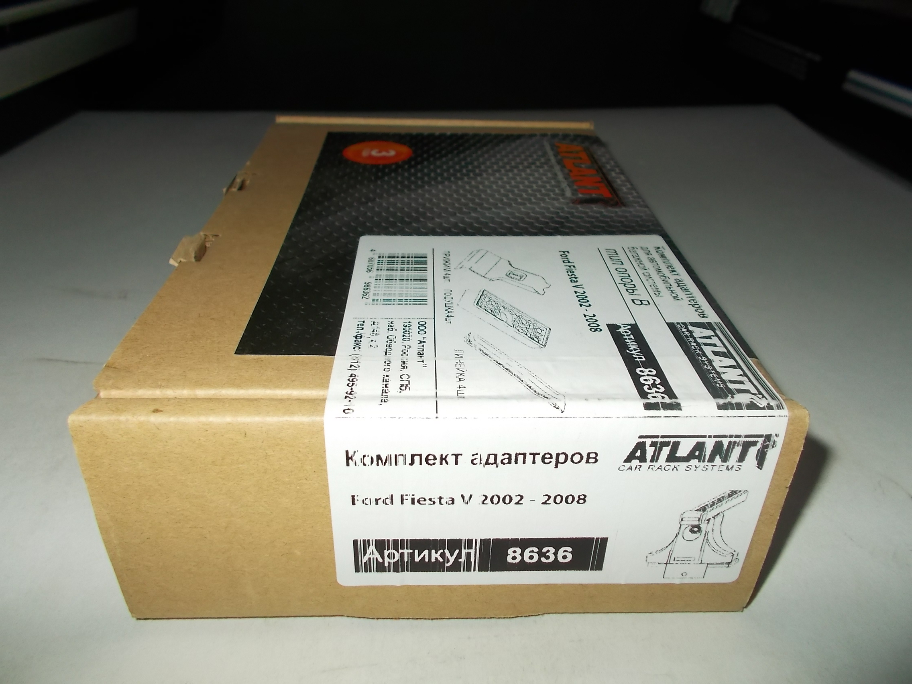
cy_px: 342
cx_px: 456
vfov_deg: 53.1
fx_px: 685
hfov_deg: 67.3
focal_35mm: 26
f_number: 3.2
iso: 200
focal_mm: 4.6
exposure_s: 1/25
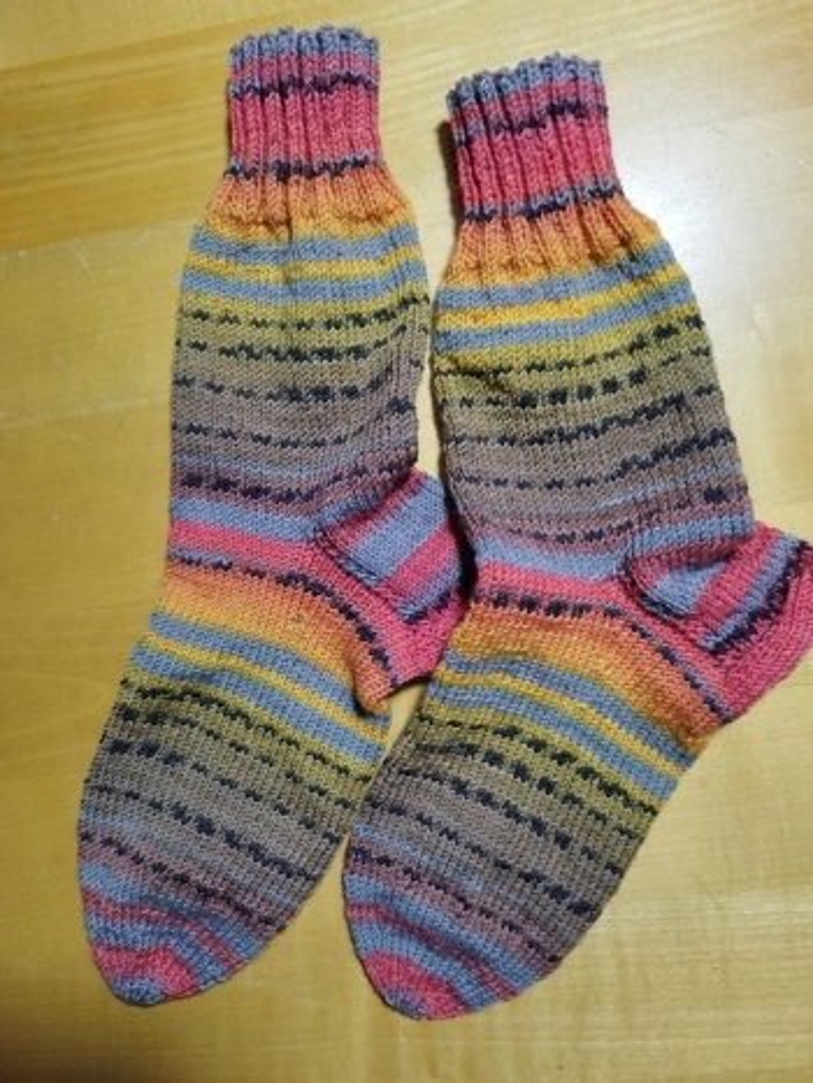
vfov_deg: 69.4
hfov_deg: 54.9
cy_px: 542
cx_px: 406
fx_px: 782
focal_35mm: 25
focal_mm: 5.95
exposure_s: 1/50
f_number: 1.89
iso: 320
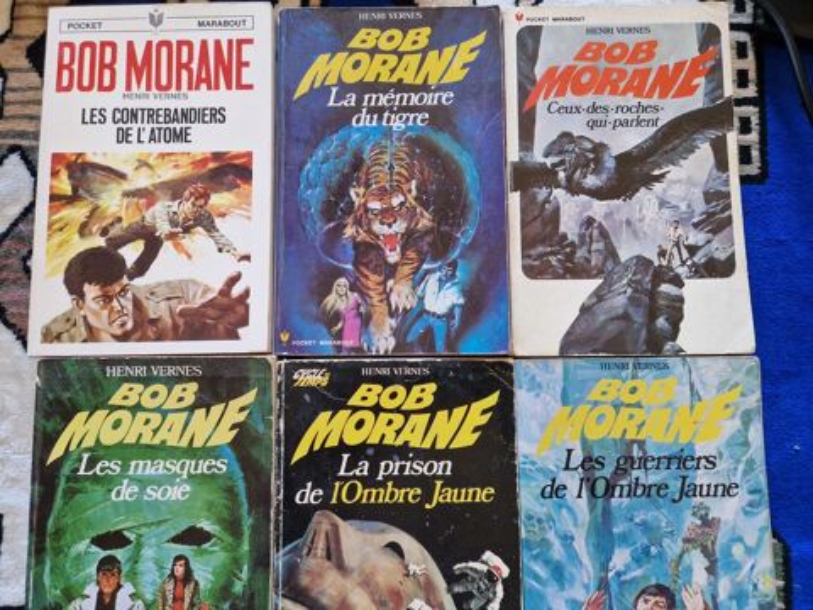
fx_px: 540
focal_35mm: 23
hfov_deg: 73.9
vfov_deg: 58.9
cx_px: 406
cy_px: 305
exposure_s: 1/100
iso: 400
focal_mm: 5.4
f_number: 1.8
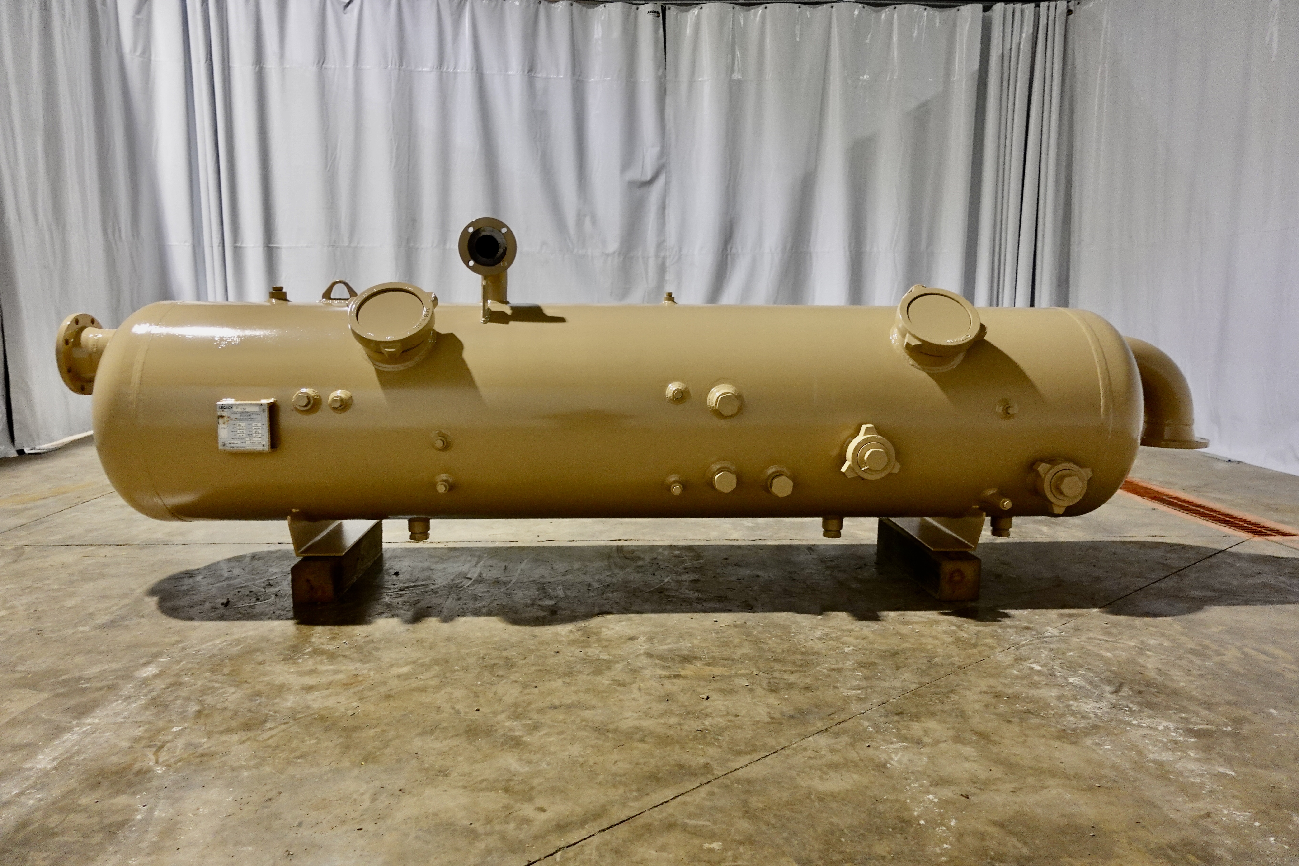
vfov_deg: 53.1
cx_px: 650
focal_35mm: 24
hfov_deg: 73.7
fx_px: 866
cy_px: 433
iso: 500
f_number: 1.8
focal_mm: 9.4
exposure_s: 1/30
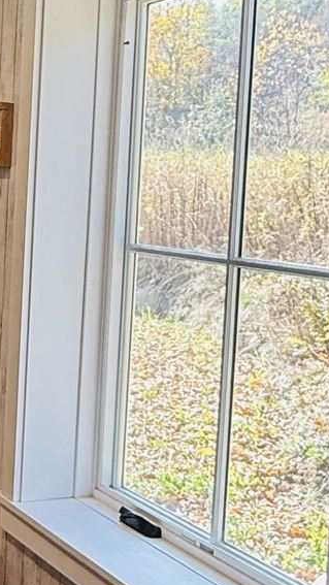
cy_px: 243
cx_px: -80
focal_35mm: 62
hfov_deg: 18.3
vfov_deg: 33.8
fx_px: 961
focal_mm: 2.22
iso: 100
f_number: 2.2
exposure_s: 1/120
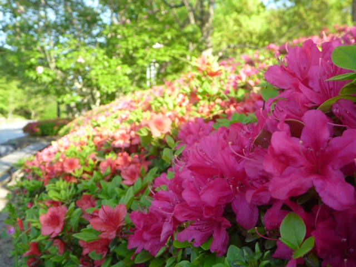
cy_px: 134
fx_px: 391
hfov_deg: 49.0
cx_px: 178
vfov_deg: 37.7
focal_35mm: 38
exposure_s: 1/60
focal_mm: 6.8
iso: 80
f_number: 4
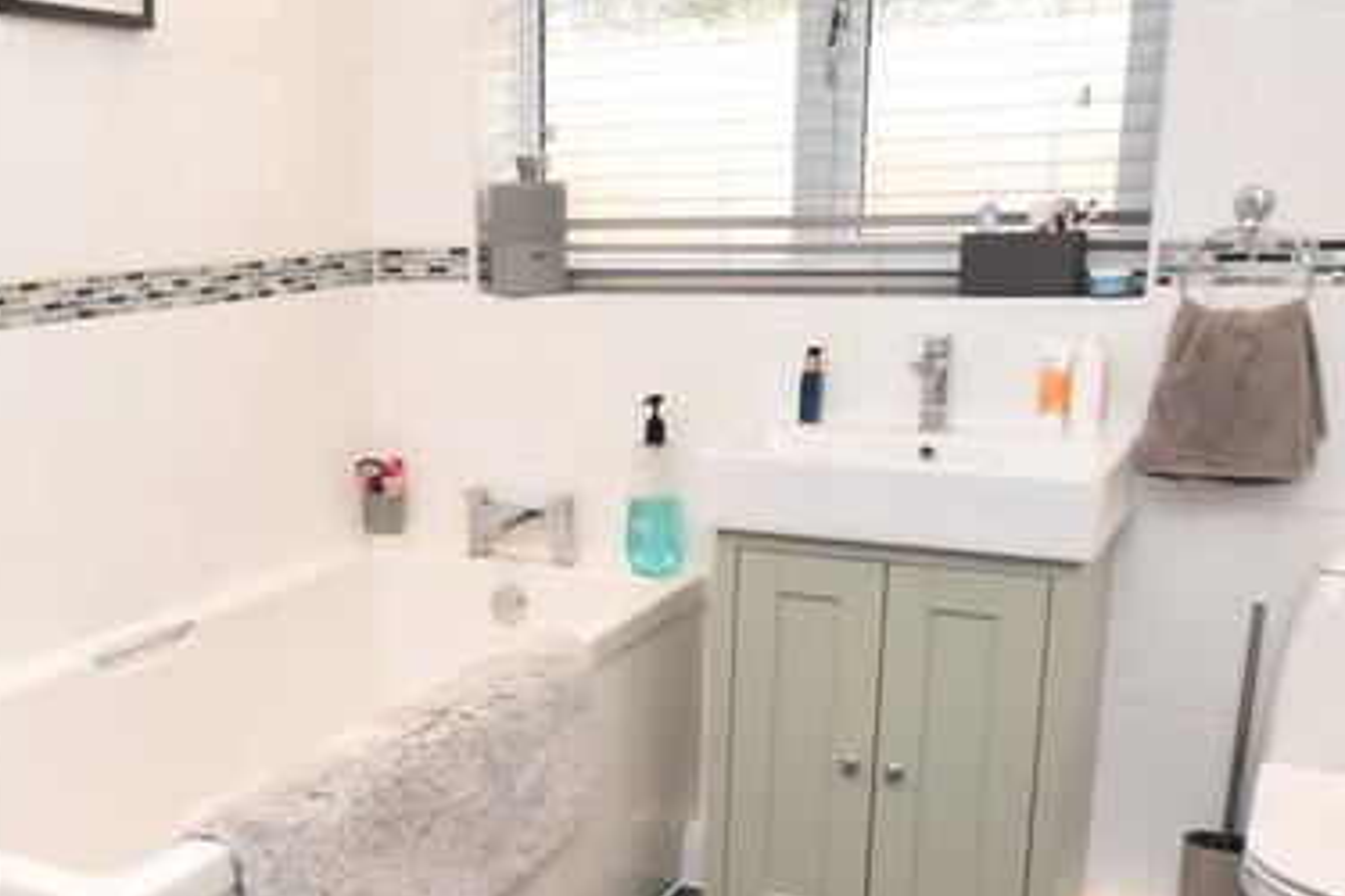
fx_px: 1532
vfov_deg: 32.5
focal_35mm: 41
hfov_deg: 44.9
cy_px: 554
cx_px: 258
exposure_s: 1/125
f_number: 4
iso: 800
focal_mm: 10
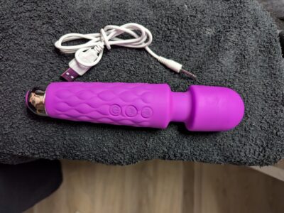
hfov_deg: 71.6
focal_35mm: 24
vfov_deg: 56.8
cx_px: 142
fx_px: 197
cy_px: 106
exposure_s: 1/100
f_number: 1.85
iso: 767
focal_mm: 6.81
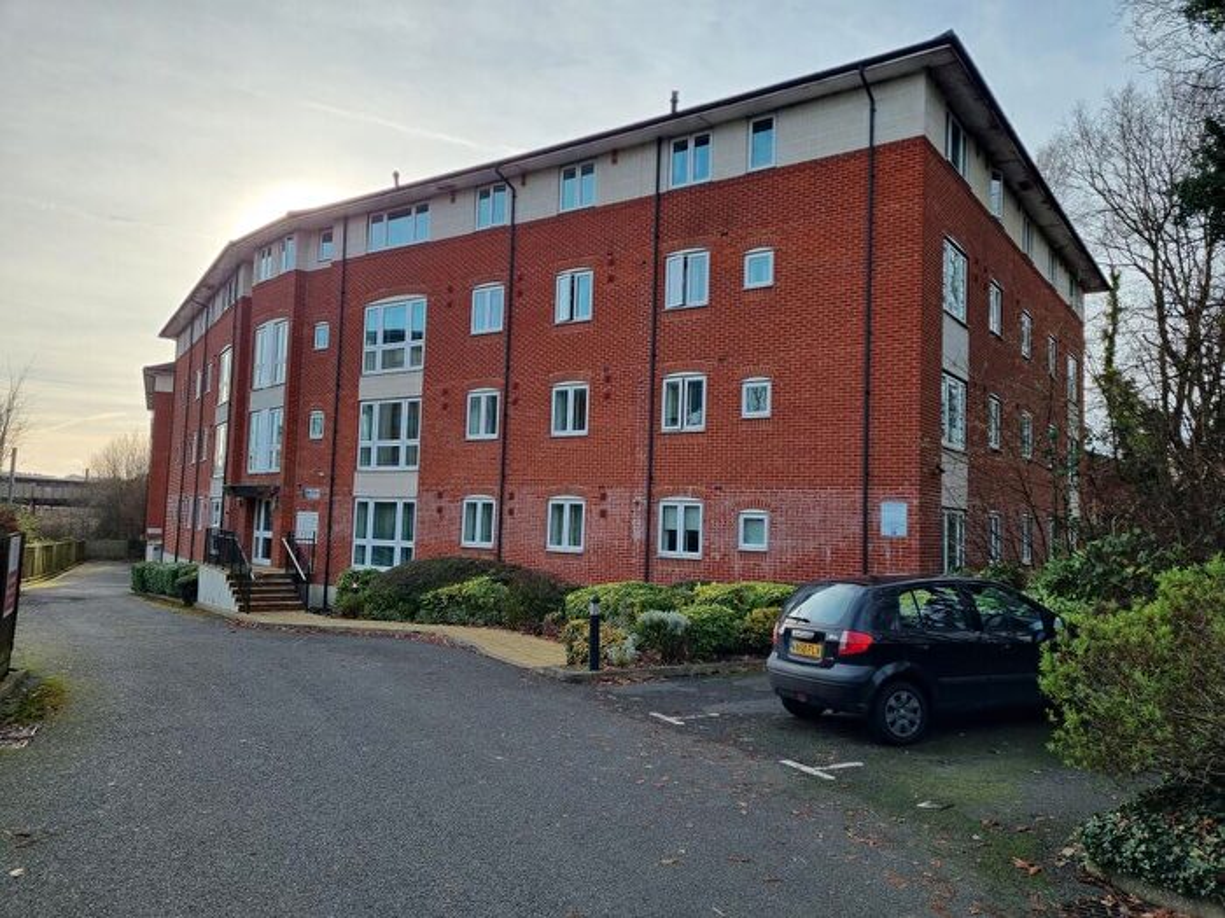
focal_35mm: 26
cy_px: 459
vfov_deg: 53.1
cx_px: 612
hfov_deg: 67.3
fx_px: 920
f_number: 1.8
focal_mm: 5.4
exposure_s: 1/1844
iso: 50
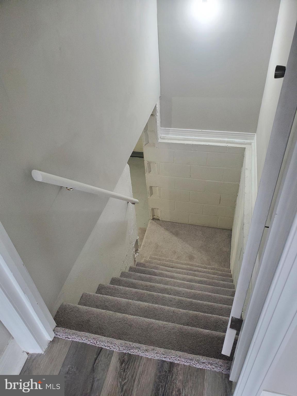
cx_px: 148
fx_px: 297
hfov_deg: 53.1
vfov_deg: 67.3
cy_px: 198
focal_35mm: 26
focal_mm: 4.3
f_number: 2.4
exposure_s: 1/40
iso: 320
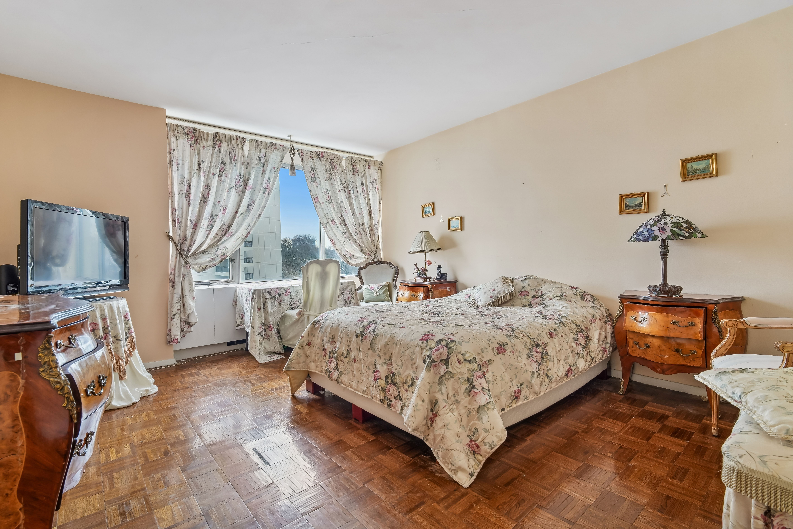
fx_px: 352
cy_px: 264
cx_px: 396
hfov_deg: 96.7
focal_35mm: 16
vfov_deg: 73.7
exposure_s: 1/25
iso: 400
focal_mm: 16
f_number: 8
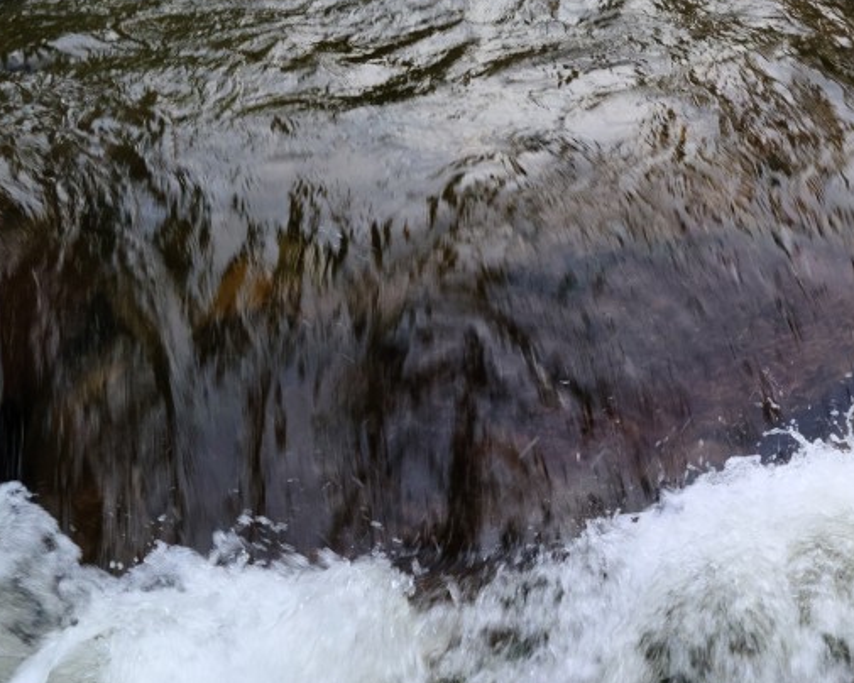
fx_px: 1643
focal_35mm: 65
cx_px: 937
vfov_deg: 23.4
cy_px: 465
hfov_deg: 26.8
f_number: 2
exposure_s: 1/59
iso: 50
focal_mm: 5.9
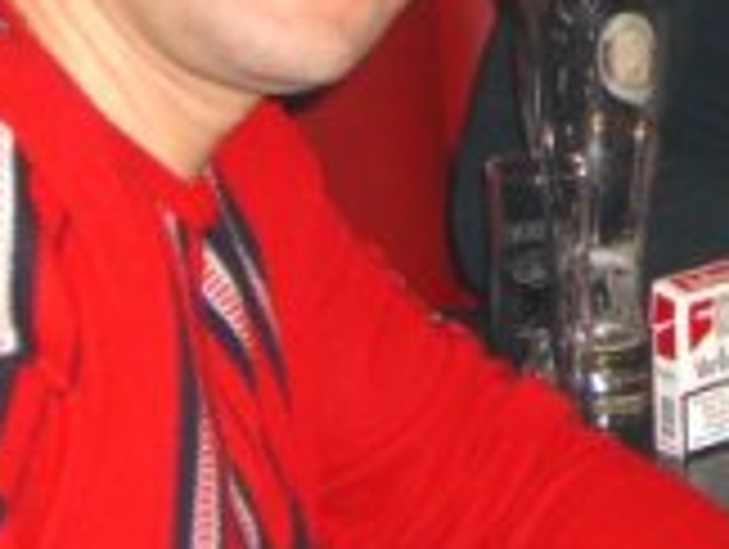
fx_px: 3585
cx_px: 999
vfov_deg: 8.7
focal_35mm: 170
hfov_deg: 11.3
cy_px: -14
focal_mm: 9.5
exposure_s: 1/60
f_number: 3.1
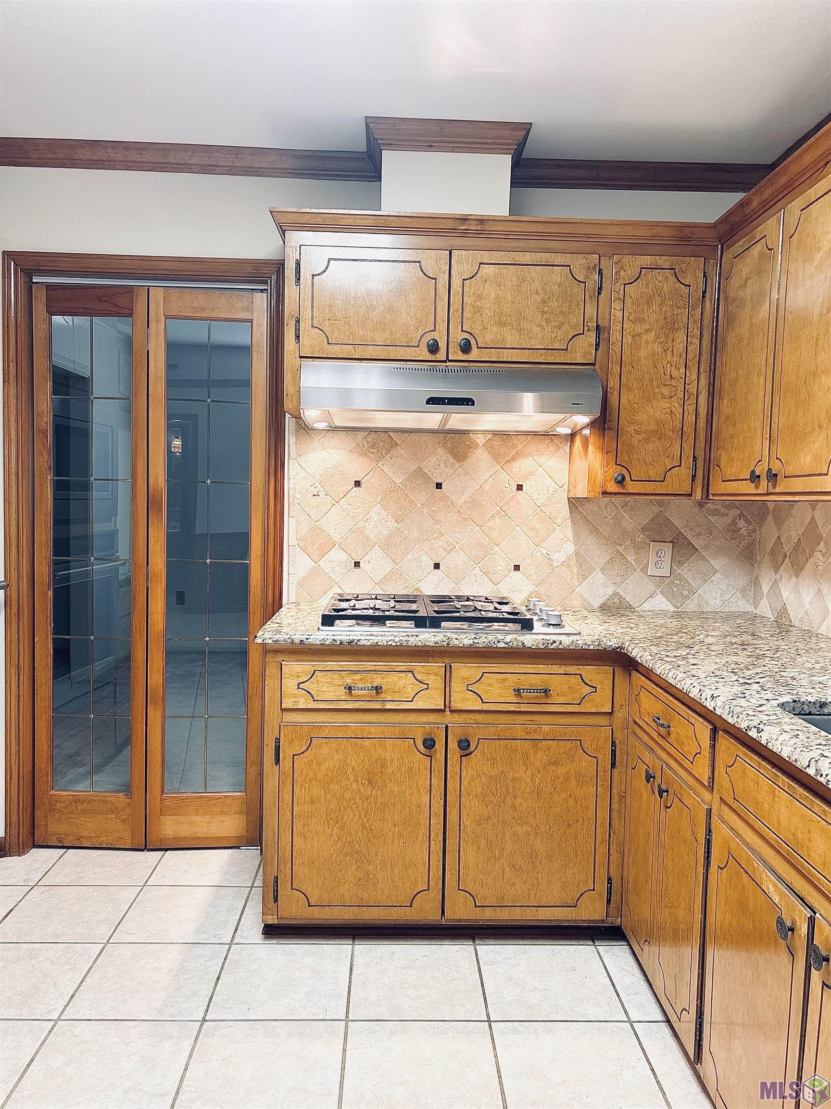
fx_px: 832
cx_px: 416
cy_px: 554
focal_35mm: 26
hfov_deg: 53.1
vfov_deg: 67.3
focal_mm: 5.7
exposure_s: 1/62
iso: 80
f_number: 1.5
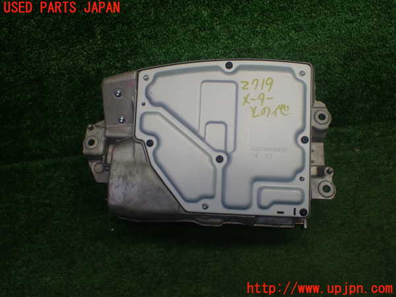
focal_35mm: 30
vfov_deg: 46.8
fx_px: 343
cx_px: 198
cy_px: 148
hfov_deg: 60.0
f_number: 2.3
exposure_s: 1/125
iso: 125
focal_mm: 5.4
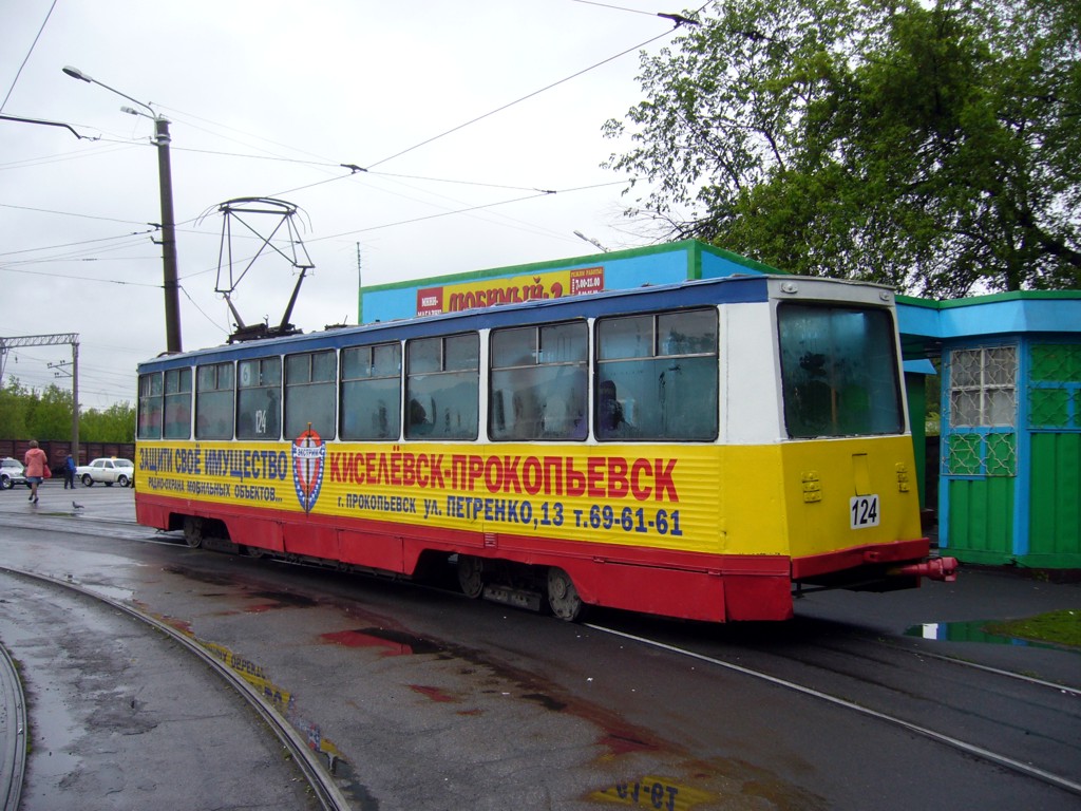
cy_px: 406
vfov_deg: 40.7
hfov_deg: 52.6
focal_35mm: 35
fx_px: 1093
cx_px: 540
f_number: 2.8
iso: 80
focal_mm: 5.8
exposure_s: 1/125
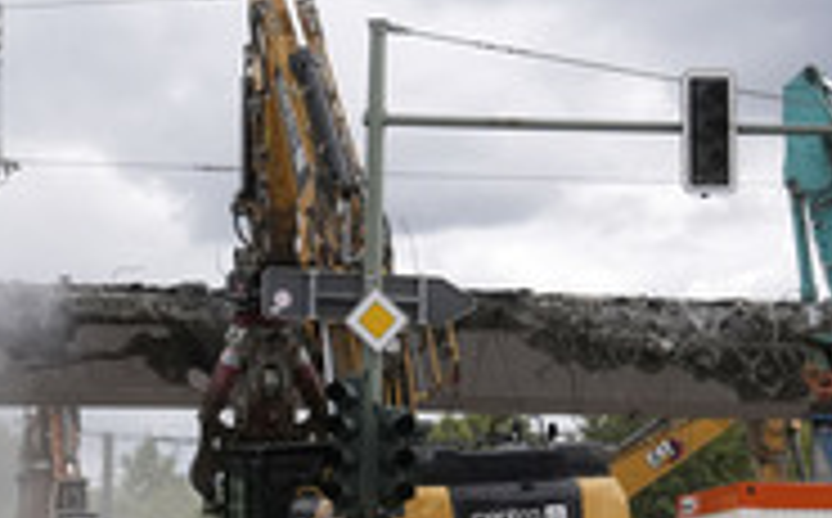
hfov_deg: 18.5
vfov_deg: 11.6
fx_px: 2536
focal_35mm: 112
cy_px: 405
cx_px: 196
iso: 640
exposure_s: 1/2500
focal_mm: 30
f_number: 6.3
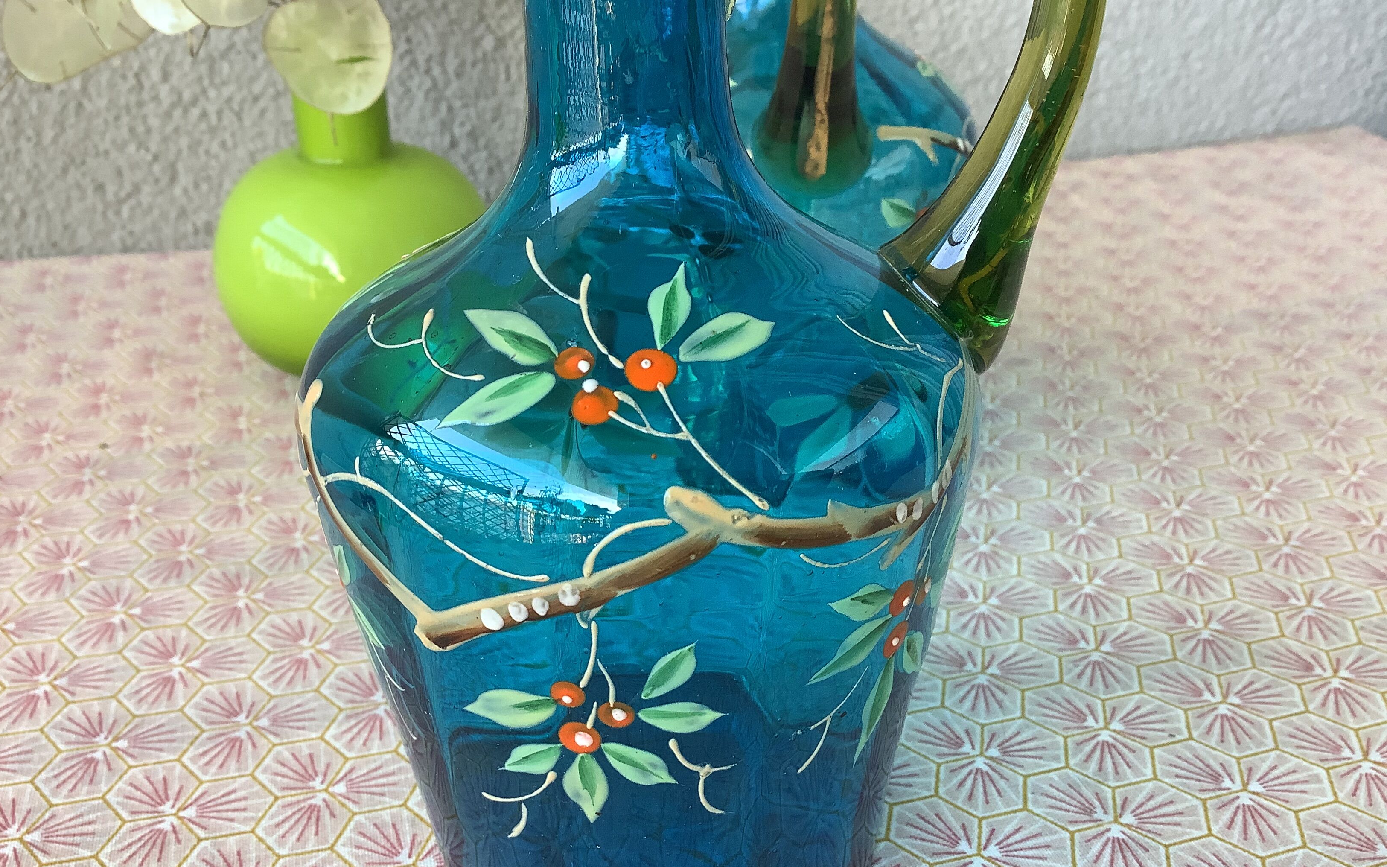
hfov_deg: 58.1
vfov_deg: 38.3
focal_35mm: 33
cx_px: 694
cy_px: 488
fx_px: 1247
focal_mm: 3.3
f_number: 2.4
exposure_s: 1/60
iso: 64
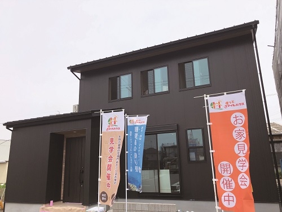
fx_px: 228
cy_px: 106
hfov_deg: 63.4
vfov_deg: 49.7
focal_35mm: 28
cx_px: 141
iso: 20
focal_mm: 4
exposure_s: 1/2703
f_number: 1.8
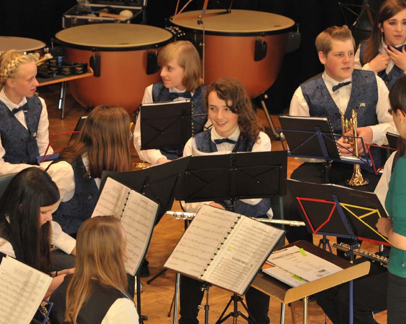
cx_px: 214
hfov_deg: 10.8
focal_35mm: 179
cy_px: 162
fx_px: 2145
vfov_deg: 8.7
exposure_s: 1/60
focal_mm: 105
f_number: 5
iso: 720
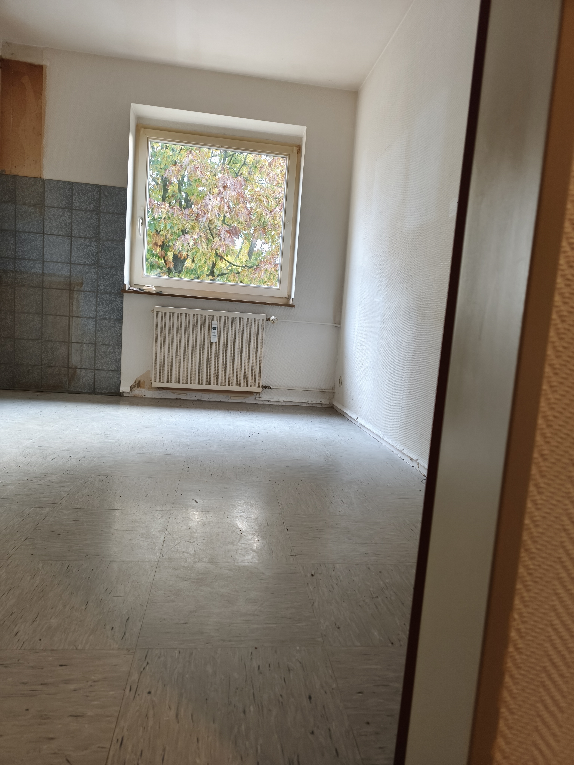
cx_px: 287
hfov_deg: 58.9
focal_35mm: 23
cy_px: 382
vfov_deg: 73.9
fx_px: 509
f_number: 1.6
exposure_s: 1/50.1
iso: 400
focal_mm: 6.57
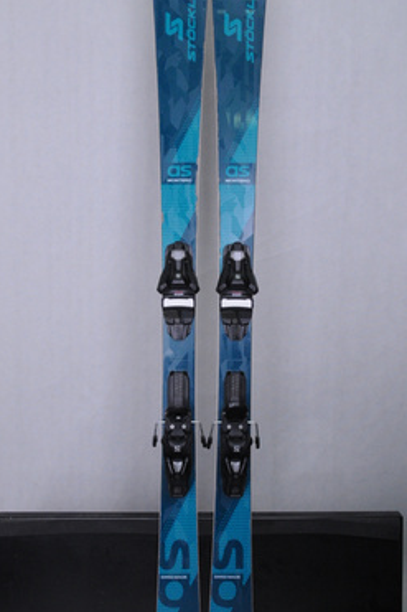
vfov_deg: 48.5
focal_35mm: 40
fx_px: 679
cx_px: 205
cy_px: 300
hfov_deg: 33.4
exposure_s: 1/125
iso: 1800
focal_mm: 22
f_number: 8
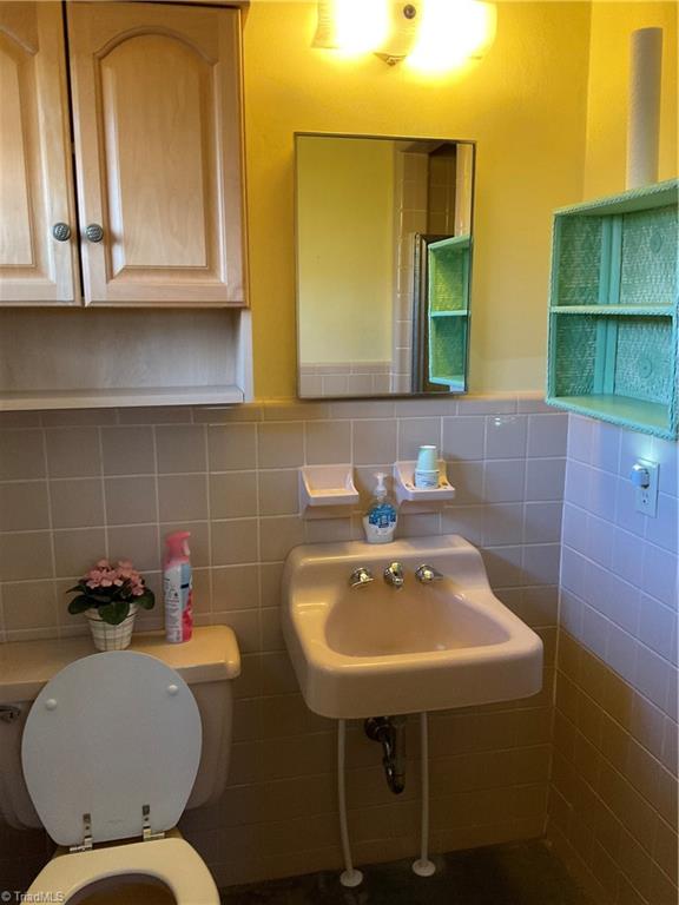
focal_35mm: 29
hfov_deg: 48.2
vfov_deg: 61.7
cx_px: 340
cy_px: 452
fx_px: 758
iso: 250
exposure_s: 1/60
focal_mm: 3
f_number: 1.8
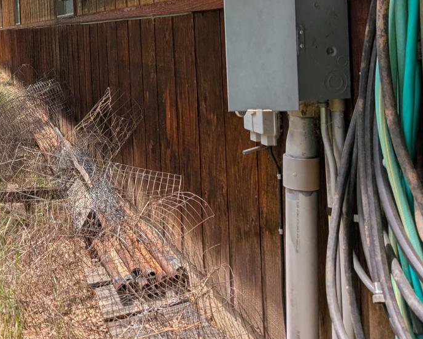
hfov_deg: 34.7
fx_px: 638
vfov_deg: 28.8
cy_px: 52
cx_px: 49
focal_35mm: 51
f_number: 1.68
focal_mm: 6.9
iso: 21
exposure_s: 1/1018
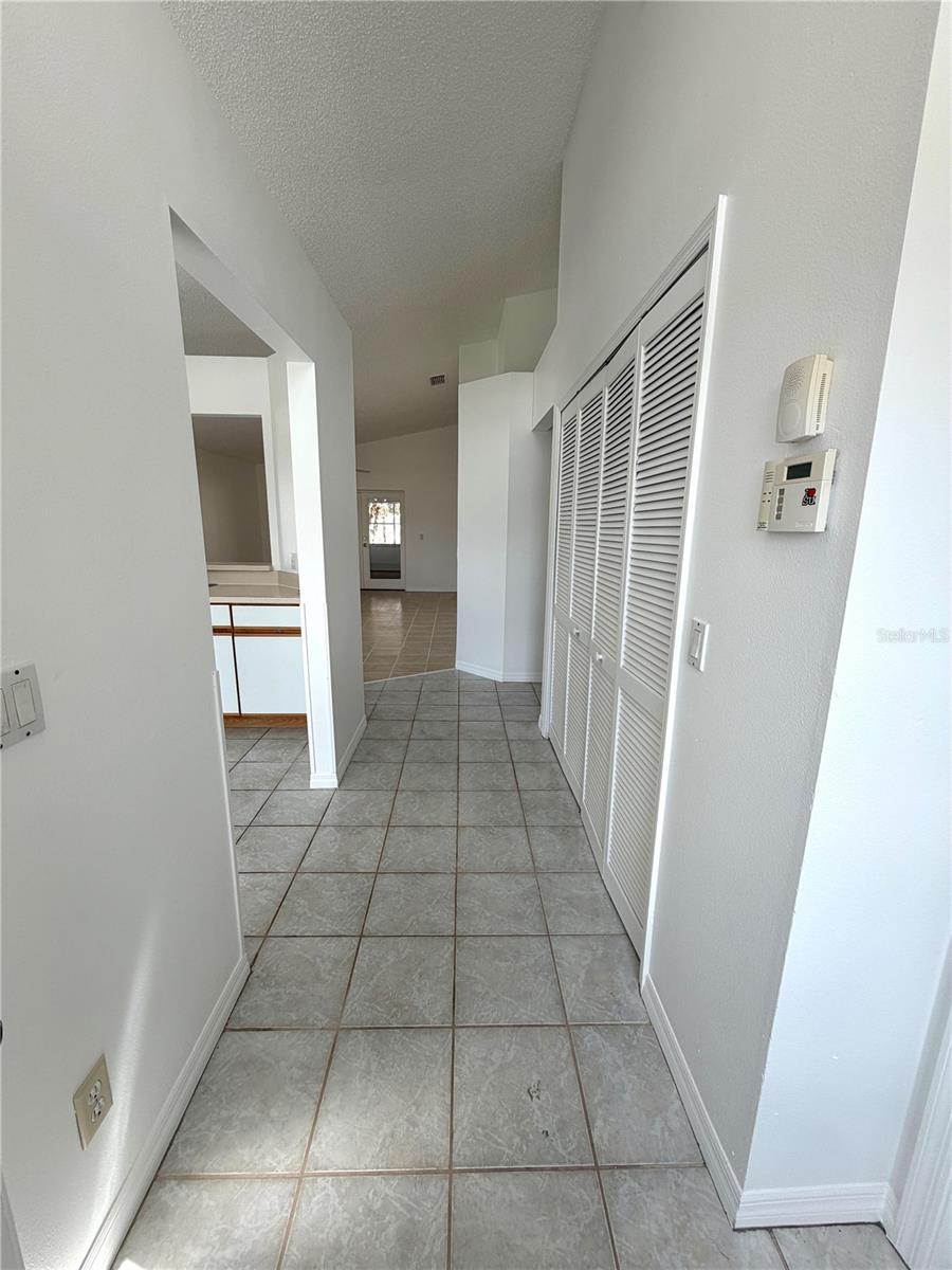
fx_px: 513
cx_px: 476
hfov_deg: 85.7
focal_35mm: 14
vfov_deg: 102.1
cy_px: 635
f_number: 2.2
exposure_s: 1/120
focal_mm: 2.22
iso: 20
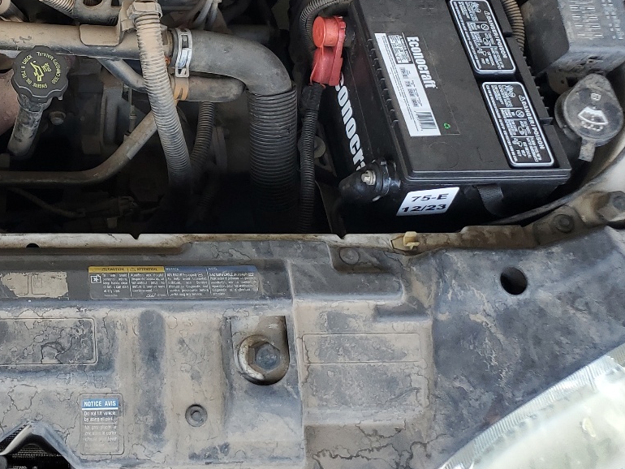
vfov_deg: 26.6
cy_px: 101
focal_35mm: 54
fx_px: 975
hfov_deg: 32.7
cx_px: 3
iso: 50
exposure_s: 1/147
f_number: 1.5
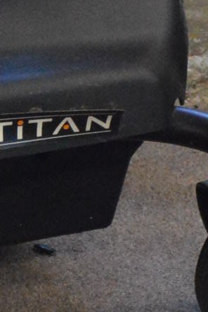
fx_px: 1762
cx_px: -208
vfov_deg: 9.9
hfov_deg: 6.6
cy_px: -148
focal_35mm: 203
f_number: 5.6
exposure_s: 1/60
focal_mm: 20
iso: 3200
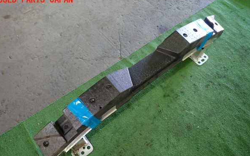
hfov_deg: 68.4
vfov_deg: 45.9
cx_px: 123
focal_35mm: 27
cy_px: 90
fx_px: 184
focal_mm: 4.5
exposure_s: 1/30
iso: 320
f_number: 2
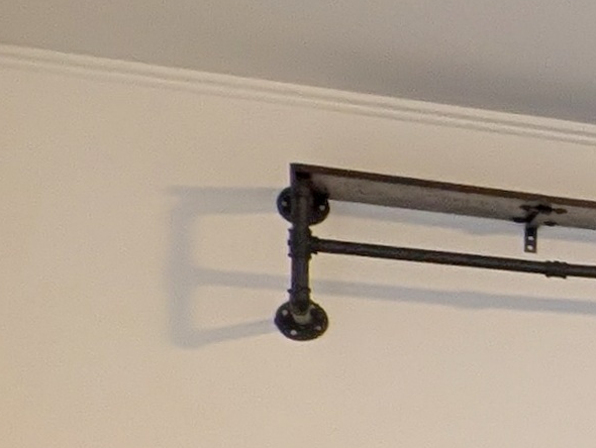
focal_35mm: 83
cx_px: 1612
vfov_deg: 17.0
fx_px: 1431
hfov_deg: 13.0
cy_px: 540
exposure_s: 1/42.1
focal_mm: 2.23
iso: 310
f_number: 1.95
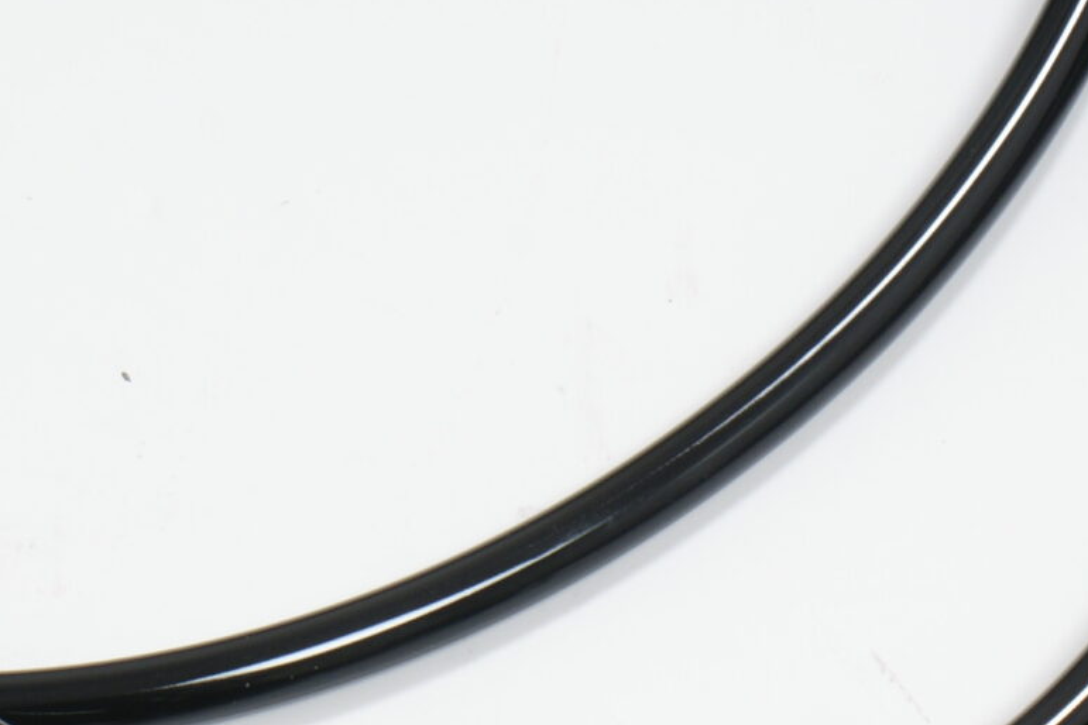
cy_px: 847
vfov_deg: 5.5
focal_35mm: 249
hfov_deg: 8.3
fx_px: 7525
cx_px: 405
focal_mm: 50
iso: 125
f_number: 20
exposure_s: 1/250
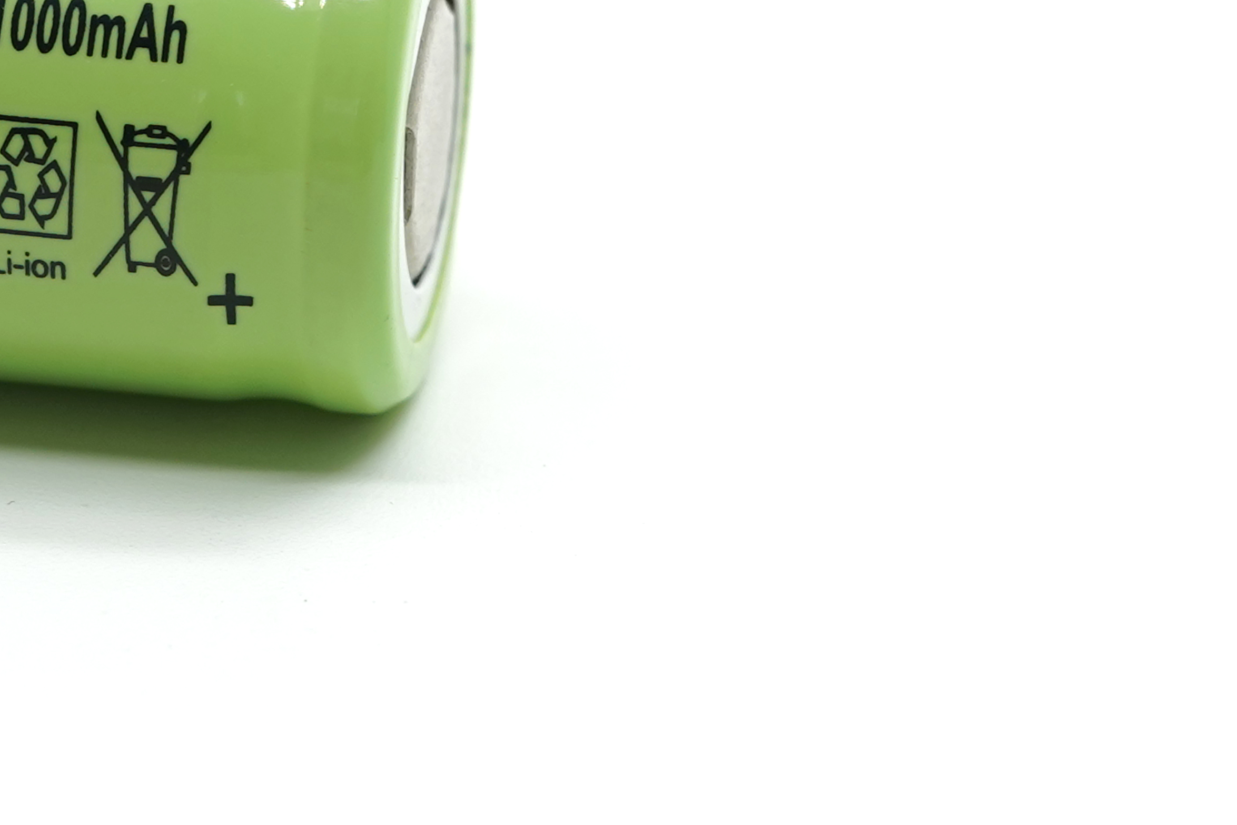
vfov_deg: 8.3
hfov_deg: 12.3
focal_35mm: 165
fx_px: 5670
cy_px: 41
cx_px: -83
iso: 400
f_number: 6.3
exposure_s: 1/100
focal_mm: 50
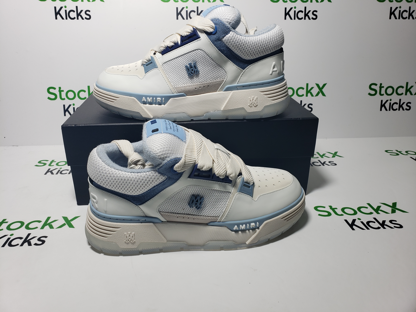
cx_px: 208
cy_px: 156
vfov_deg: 53.1
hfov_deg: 67.3
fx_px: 312
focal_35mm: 26
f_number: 2.4
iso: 50
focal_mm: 4.3
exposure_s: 1/219
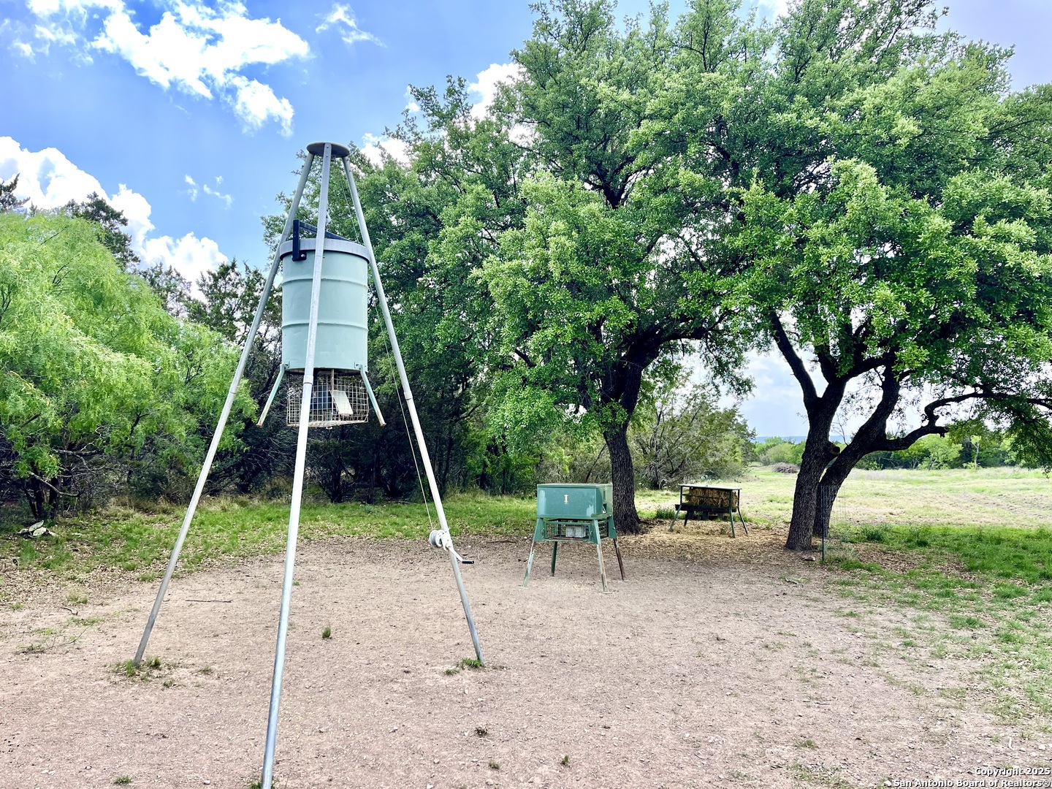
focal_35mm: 26
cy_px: 394
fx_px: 790
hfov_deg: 67.3
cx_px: 526
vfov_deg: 53.1
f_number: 1.6
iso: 50
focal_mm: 5.1
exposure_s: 1/804
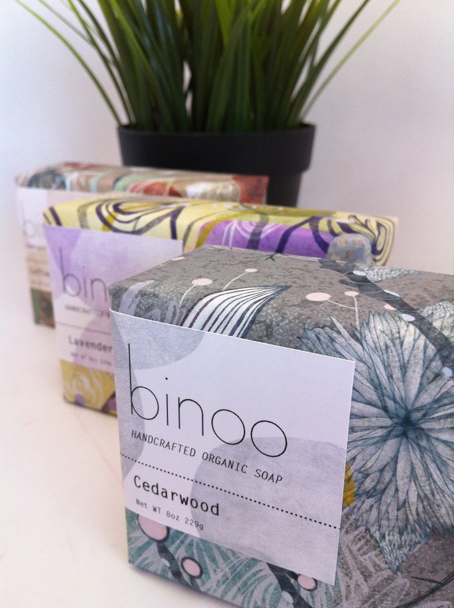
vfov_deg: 52.7
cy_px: 304
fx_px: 614
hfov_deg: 40.6
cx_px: 227
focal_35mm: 35
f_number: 2.8
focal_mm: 3.85
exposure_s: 1/100
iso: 125
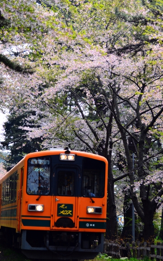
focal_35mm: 105
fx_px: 747
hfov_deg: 12.4
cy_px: 133
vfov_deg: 19.8
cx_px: 58
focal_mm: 75
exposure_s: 1/1250
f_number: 4
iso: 400
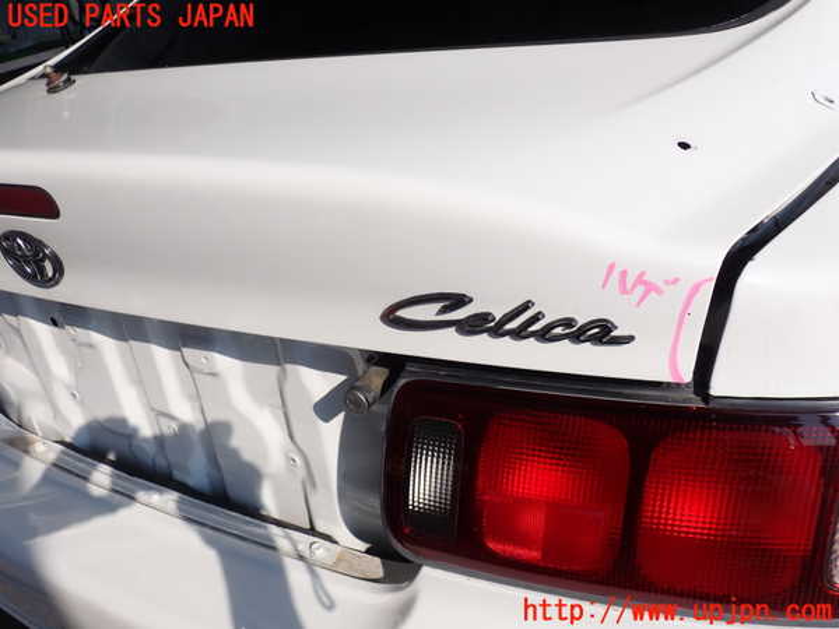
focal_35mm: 30
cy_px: 314
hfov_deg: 60.0
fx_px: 727
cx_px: 420
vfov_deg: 46.8
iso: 100
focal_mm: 5.4
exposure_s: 1/250
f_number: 9
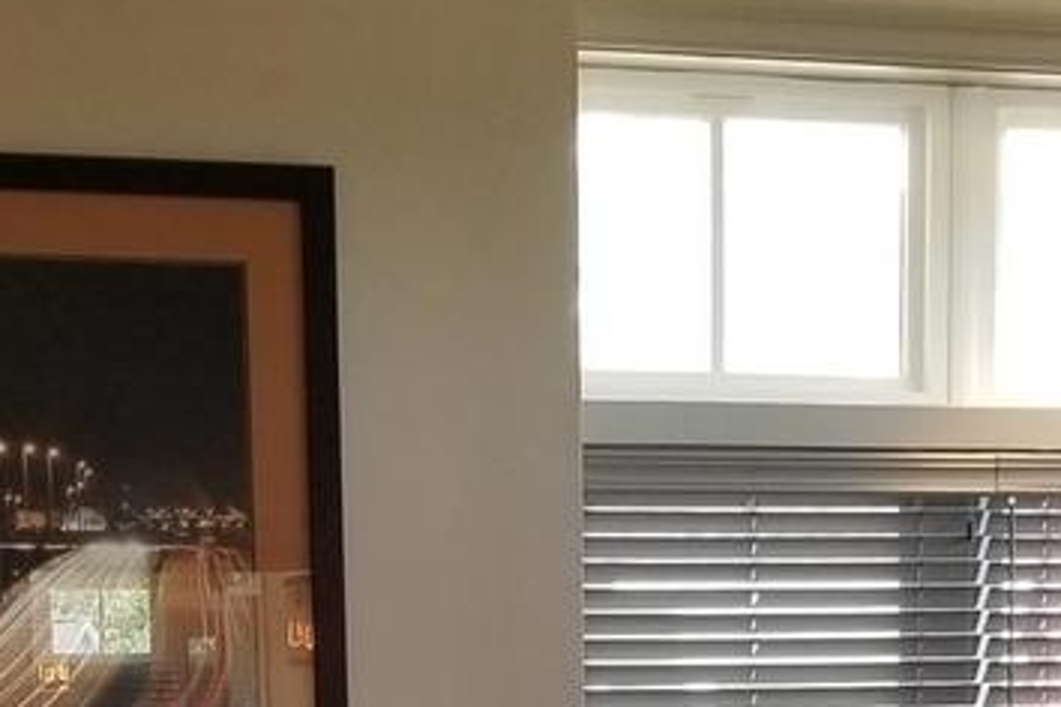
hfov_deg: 18.6
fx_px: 3242
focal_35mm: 110
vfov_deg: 11.5
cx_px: 611
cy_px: 1285
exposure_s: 1/60
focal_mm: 4.25
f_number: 1.7
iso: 80
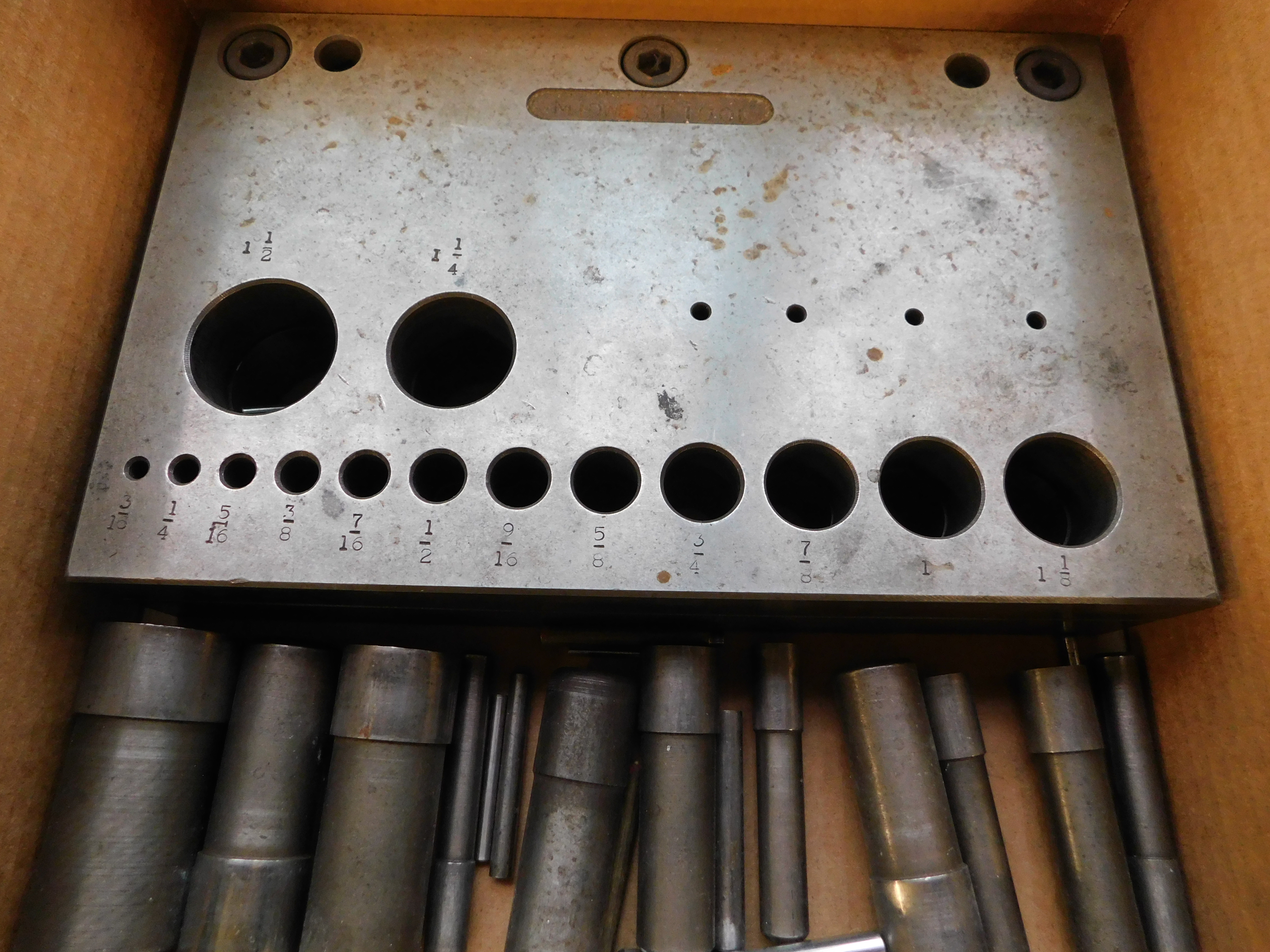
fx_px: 844
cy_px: 476
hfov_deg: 73.9
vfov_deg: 58.9
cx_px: 635
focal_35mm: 23
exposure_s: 1/30
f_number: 3
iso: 400
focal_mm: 4
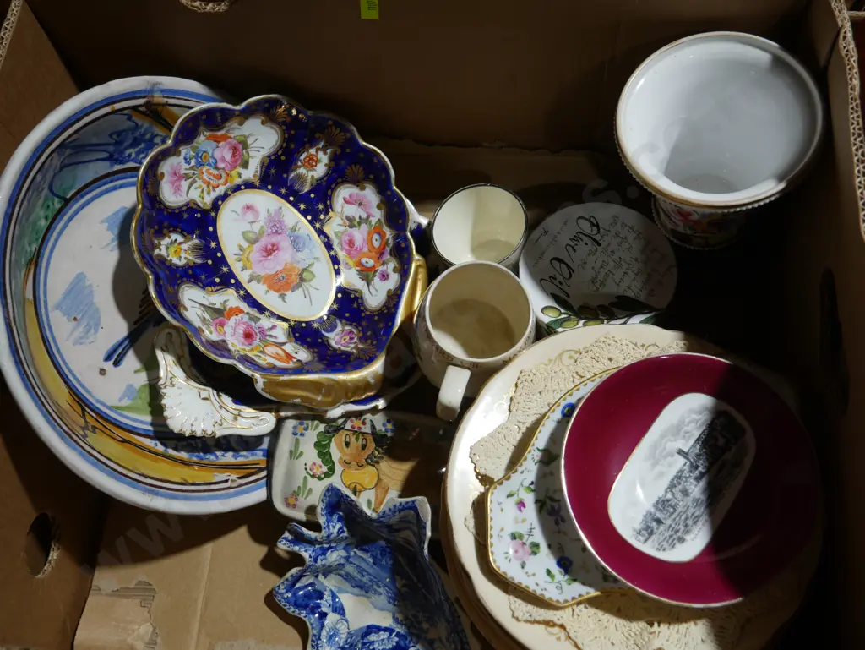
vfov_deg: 41.8
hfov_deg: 53.9
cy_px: 325
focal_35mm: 34
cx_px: 432
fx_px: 850
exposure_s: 1/80
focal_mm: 17
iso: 200
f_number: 4
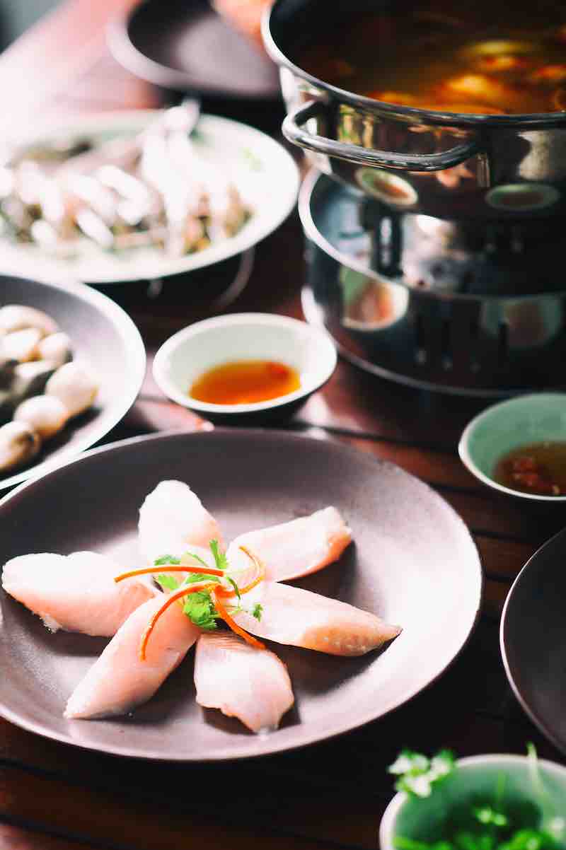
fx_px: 2007
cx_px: 283
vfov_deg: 23.9
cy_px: 425
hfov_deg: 16.1
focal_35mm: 85
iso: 200
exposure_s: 1/200
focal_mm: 85
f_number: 2.8
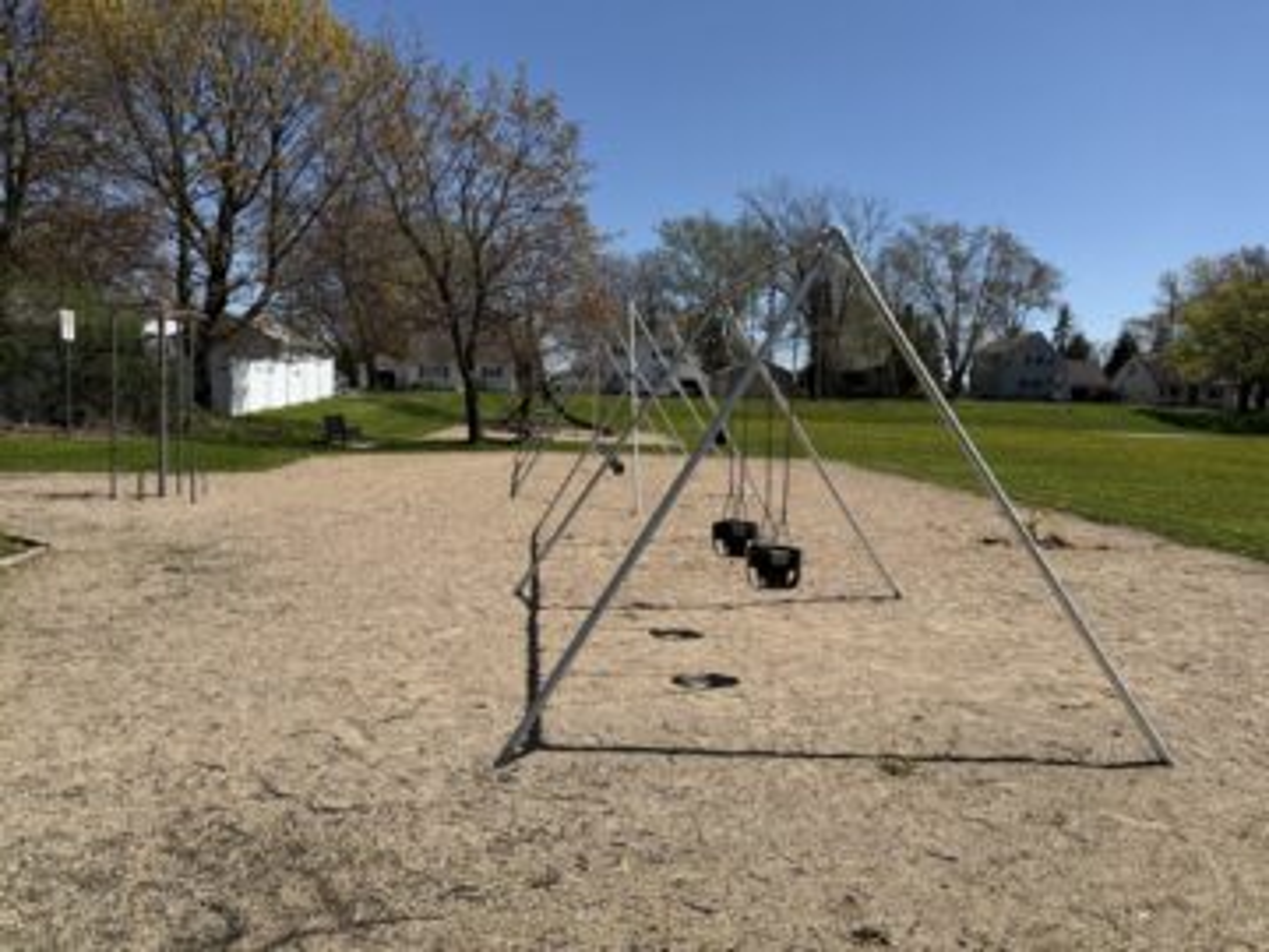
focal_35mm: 24
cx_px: 634
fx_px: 880
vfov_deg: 56.8
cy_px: 476
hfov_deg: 71.6
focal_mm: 6.76
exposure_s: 1/6173
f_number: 1.78
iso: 80
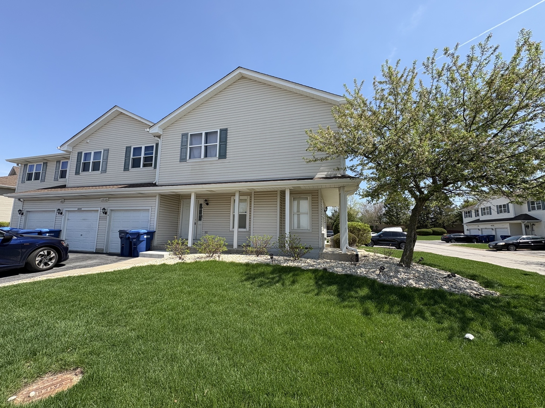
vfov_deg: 85.7
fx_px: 220
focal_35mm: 14
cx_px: 272
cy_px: 204
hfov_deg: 102.1
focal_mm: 2.22
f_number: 2.2
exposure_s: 1/1143
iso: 50
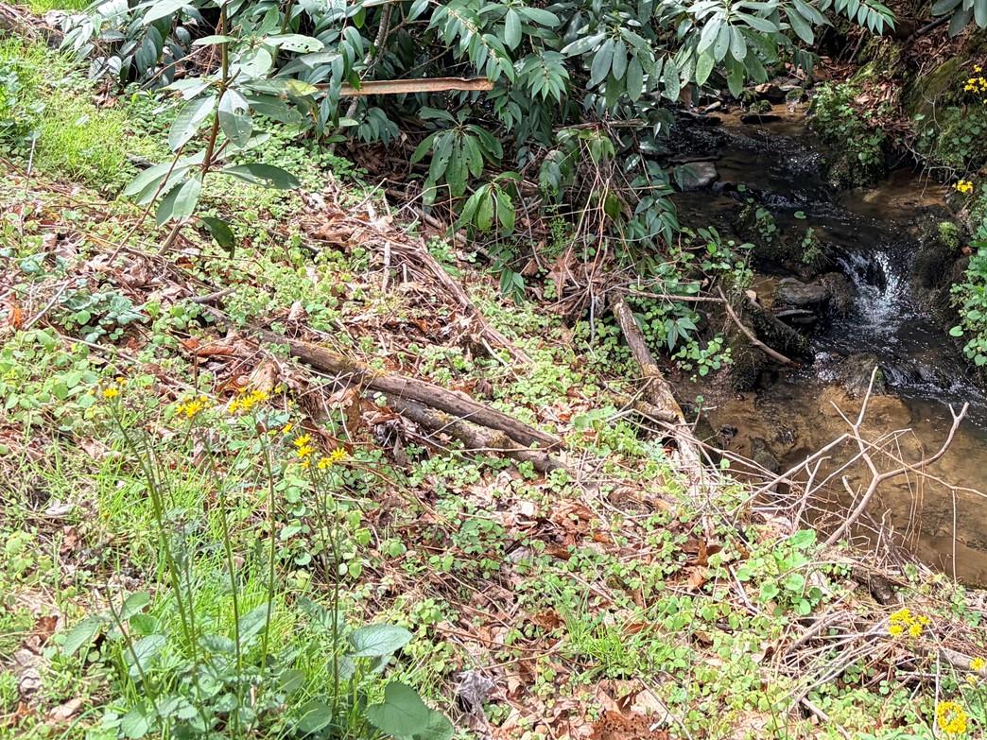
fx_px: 1454
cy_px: 30
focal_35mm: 51
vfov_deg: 27.2
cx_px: 771
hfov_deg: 36.4
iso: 50
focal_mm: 5.96
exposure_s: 1/507
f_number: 1.6
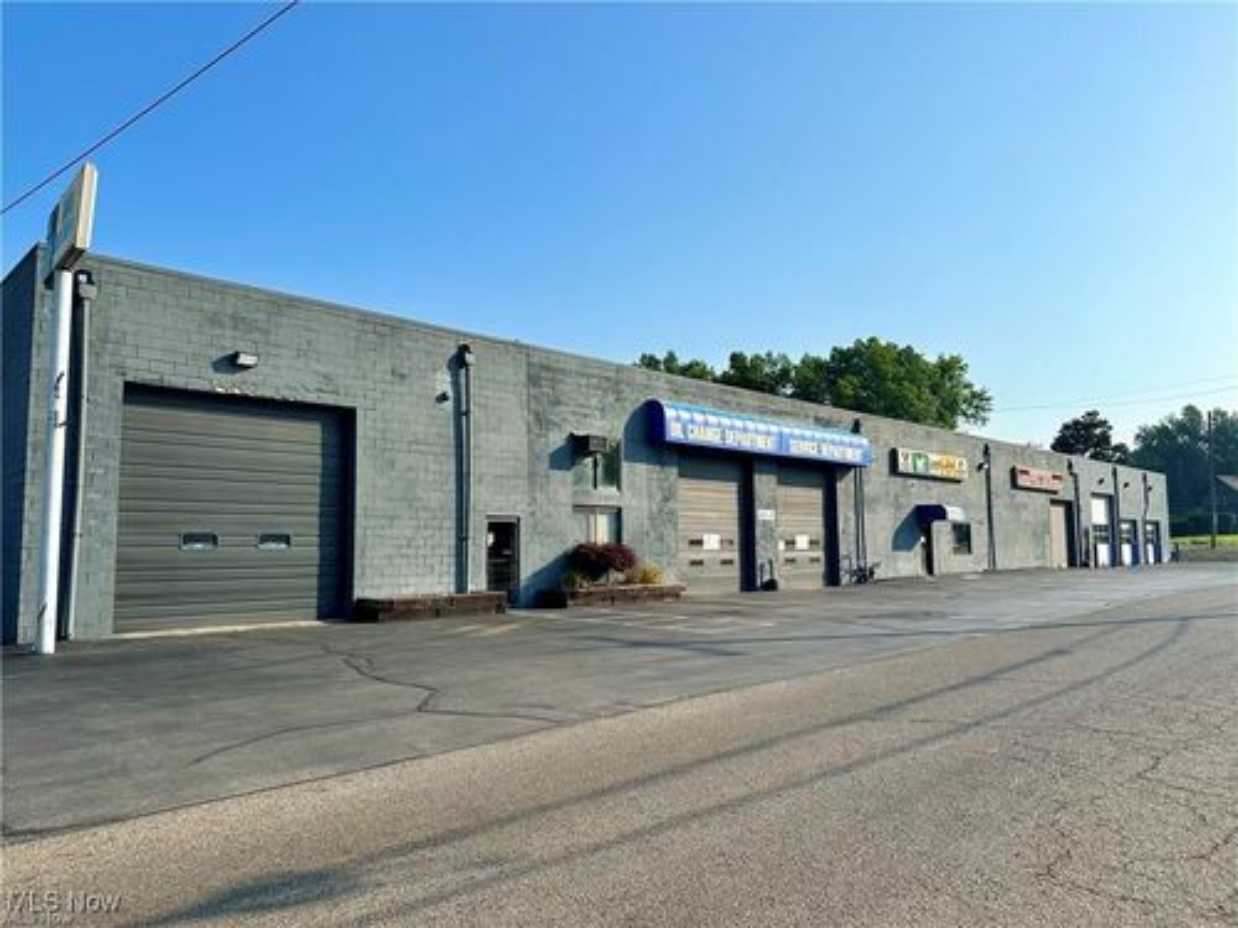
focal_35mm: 24
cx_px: 619
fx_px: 858
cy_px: 464
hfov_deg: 71.6
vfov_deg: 56.8
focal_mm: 6.86
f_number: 1.78
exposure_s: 1/5848
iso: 80
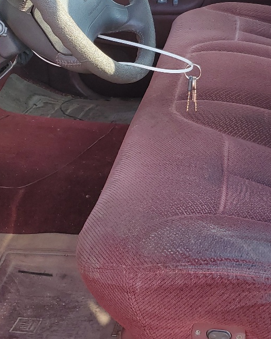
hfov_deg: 24.1
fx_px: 632
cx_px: 180
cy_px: 102
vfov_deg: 29.7
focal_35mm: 63
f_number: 1.5
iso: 50
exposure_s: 1/312
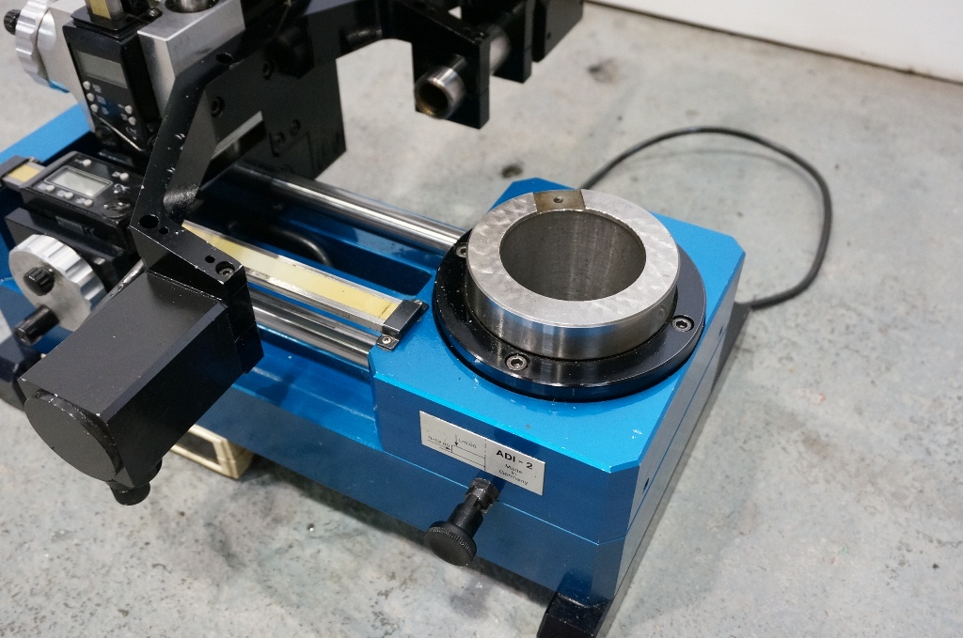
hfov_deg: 55.2
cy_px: 319
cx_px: 482
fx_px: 921
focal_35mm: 34
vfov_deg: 38.2
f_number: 4
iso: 2000
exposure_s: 1/60
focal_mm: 23
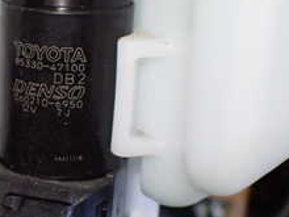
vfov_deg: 18.0
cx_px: 45
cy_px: 112
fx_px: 685
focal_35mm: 82
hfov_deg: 23.4
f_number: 2.3
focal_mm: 5.4
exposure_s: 1/125
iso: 800
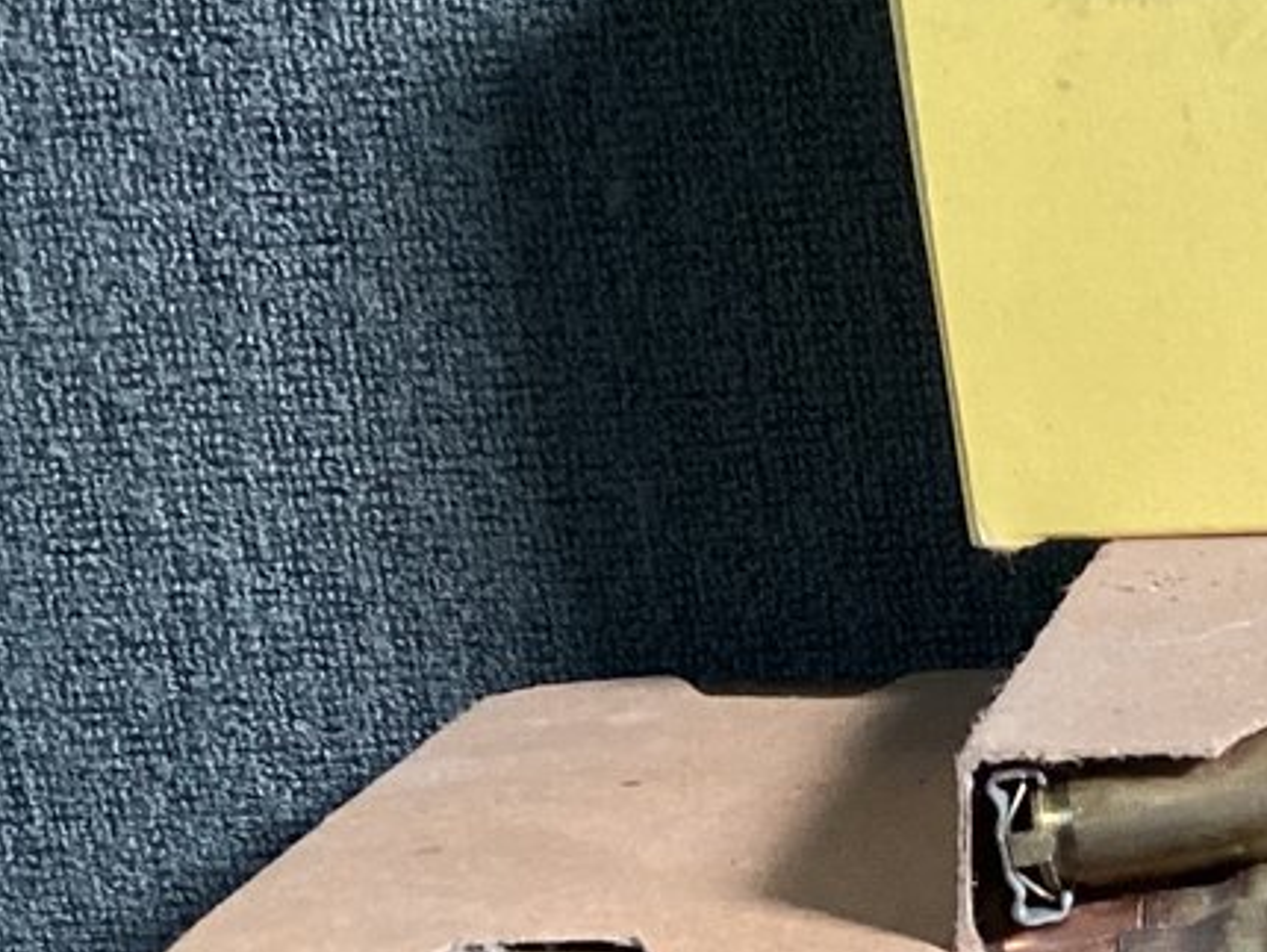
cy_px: 1092
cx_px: 1875
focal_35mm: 109
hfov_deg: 16.5
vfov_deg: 13.3
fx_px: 3992
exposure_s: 1/60
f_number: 2.4
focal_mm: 3.3
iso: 320
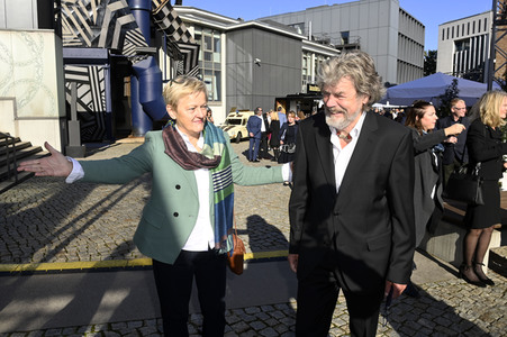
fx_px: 366
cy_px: 168
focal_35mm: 26
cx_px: 254
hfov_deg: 69.4
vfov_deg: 49.5
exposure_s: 1/250
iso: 200
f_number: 10
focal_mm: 26
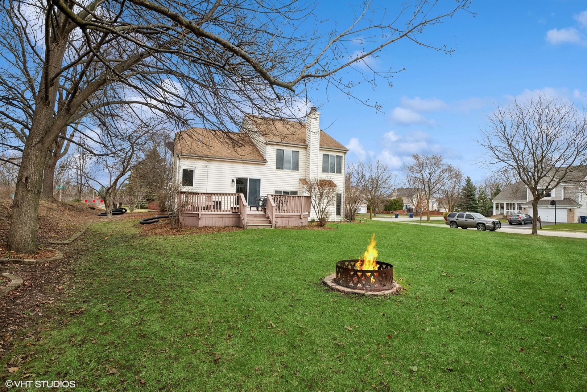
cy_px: 196
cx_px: 294
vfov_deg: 70.5
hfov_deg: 93.3
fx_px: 277
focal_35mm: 17
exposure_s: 1/250
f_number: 8
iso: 200
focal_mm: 17
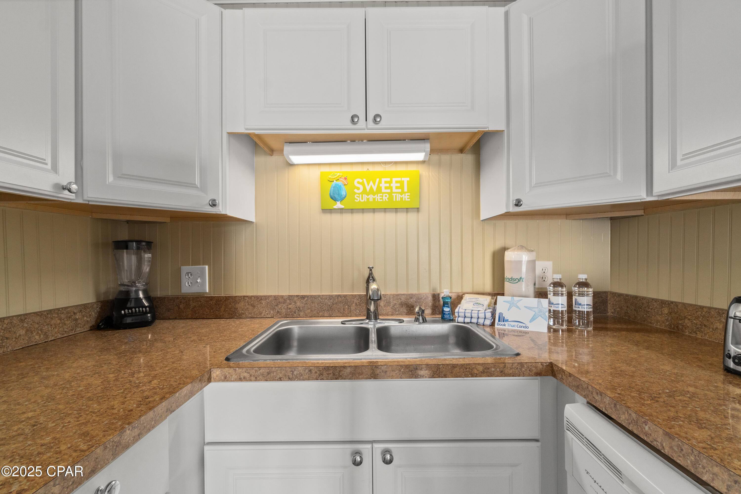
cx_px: 370
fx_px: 309
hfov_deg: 100.4
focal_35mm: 15
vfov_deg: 77.3
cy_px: 247
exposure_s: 1/5
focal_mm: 10
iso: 400
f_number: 9
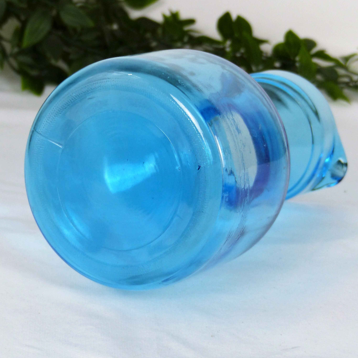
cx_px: 179
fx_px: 1837
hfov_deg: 11.1
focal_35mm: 157
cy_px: 175
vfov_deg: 11.1
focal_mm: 21.8
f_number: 2.8
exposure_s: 1/60
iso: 200
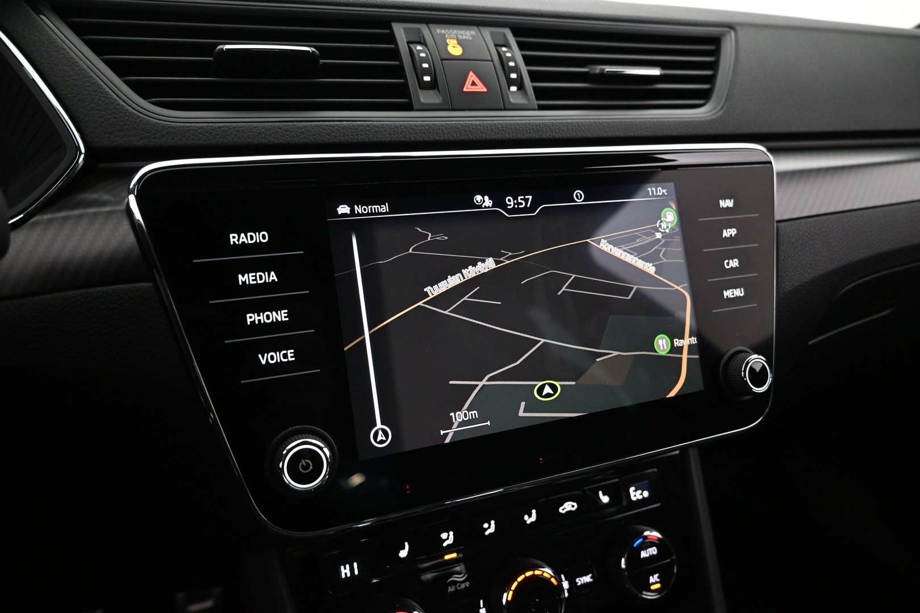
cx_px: 460
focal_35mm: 24
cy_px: 306
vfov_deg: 53.1
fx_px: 613
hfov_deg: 73.7
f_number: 3.5
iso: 1600
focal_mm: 16
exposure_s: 1/25
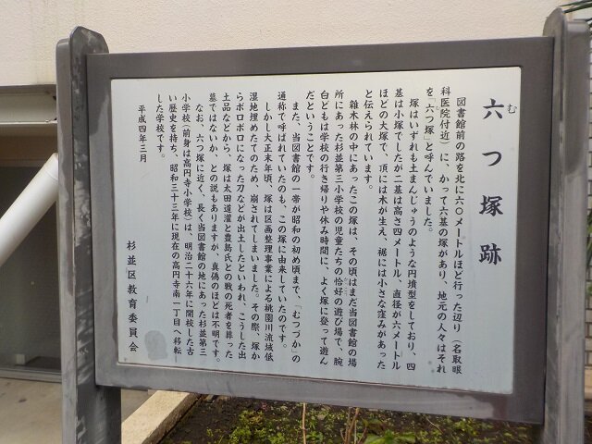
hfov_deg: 60.0
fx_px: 513
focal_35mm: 30
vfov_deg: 46.8
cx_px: 296
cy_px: 222
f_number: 3.3
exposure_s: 1/80
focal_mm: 4.1
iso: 125
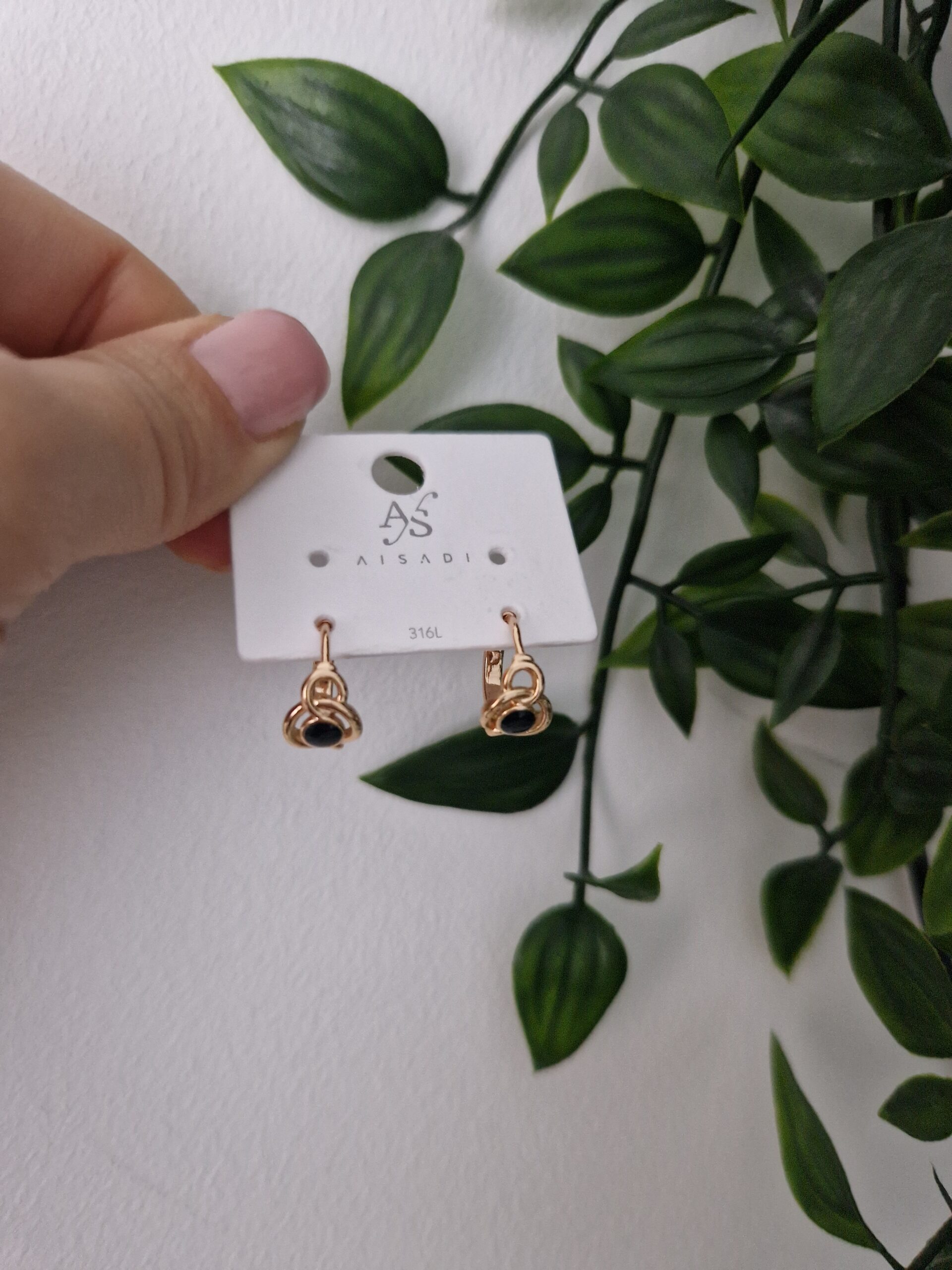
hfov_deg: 58.9
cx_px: 476
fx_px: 843
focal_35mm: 23
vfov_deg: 73.9
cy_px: 635
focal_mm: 5.4
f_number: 1.8
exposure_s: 1/50
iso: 800
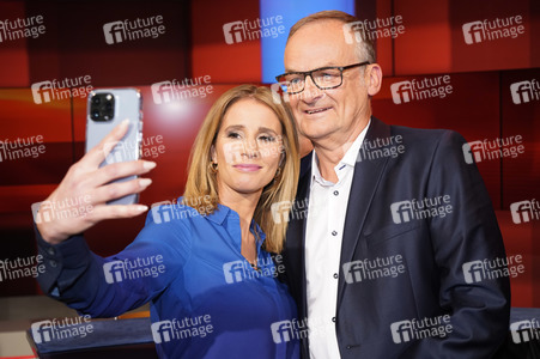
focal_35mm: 44
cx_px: 270
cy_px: 180
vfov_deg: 30.5
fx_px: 659
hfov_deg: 44.5
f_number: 4.5
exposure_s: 1/125
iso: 1600
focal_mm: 44
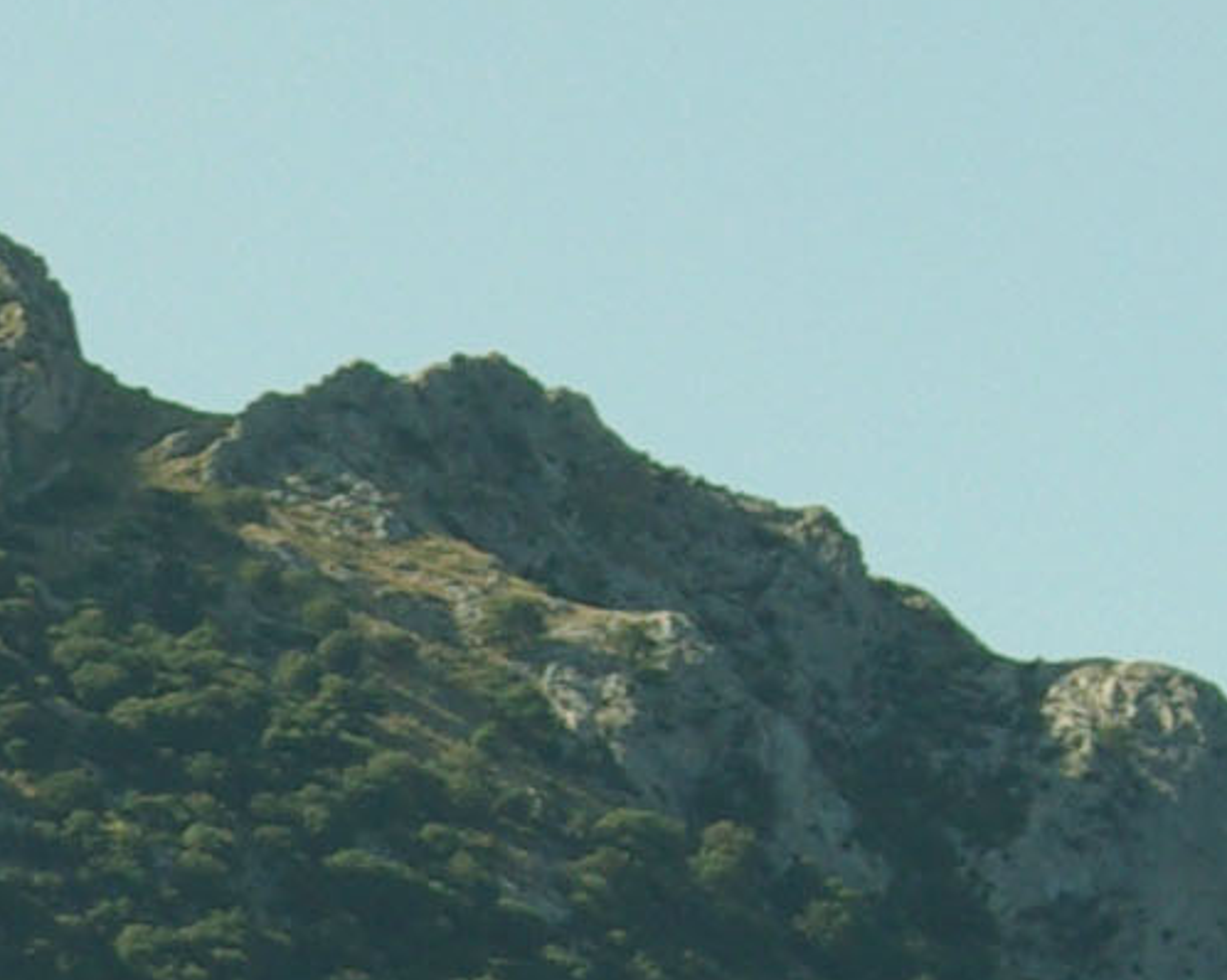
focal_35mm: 801
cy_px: 1891
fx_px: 29064
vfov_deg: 1.9
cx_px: -655
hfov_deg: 2.4
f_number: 8
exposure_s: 1/350
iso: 200
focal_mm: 73
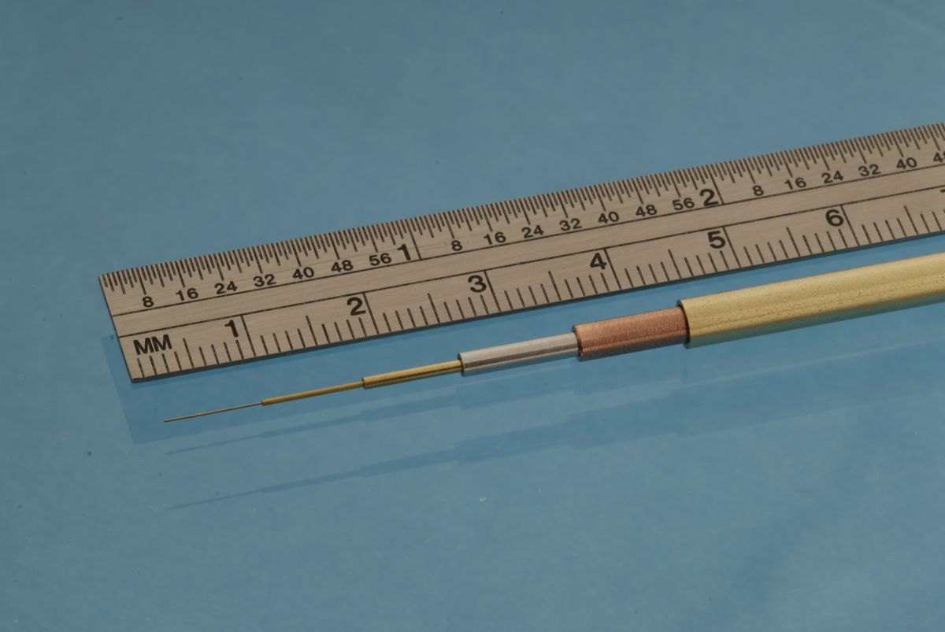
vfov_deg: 9.2
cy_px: 316
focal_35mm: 150
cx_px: 472
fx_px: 3942
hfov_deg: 13.7
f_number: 22
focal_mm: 100
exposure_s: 1/200
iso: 100
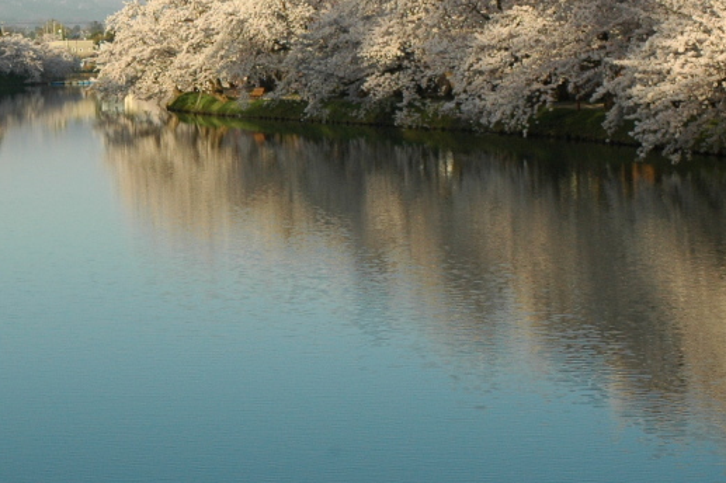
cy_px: 185
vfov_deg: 13.5
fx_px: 2035
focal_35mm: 101
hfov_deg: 20.0
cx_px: 133
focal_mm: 34
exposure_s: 1/250
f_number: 10
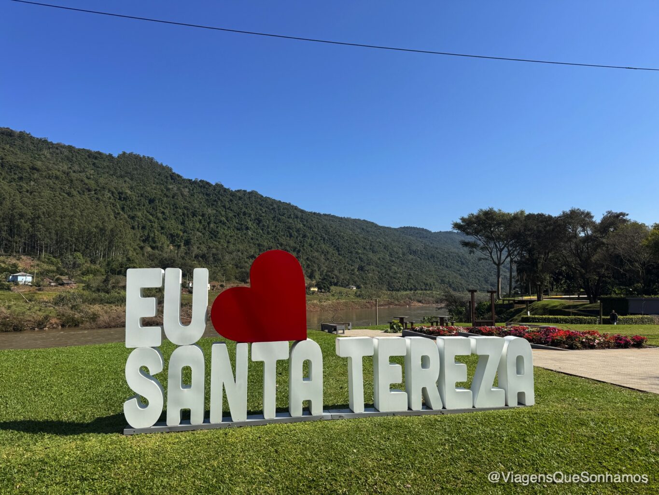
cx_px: 330
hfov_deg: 71.6
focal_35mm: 24
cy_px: 248
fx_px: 457
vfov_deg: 56.8
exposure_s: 1/4950
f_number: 1.78
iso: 80
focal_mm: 6.76
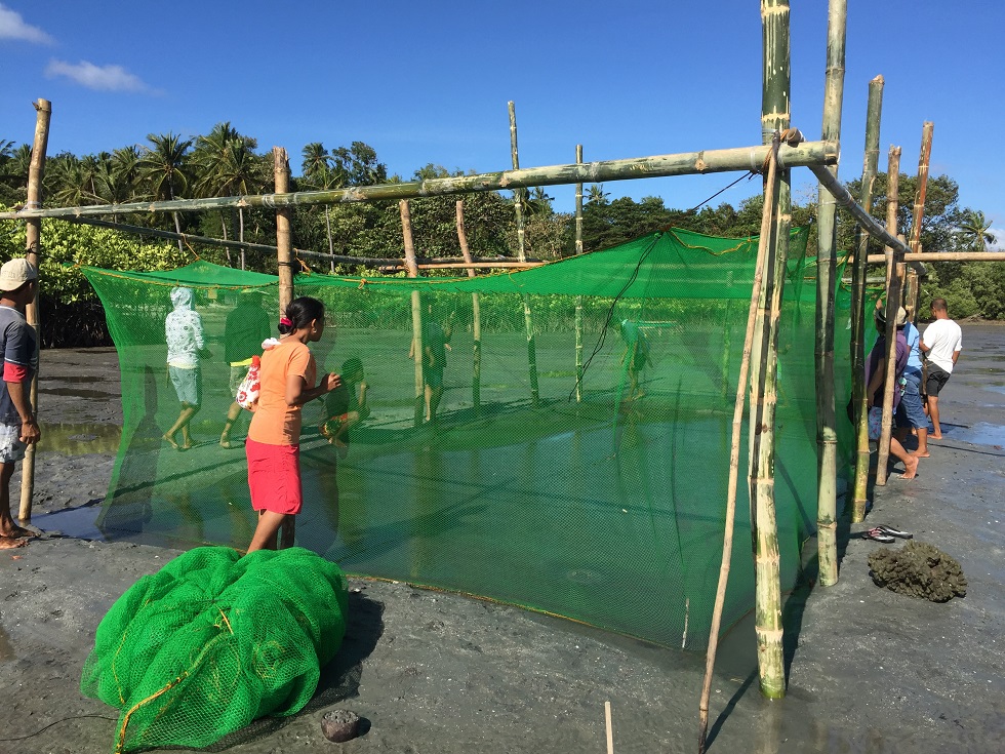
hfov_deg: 61.7
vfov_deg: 48.2
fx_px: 842
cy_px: 377
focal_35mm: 29
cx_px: 502
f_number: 2.2
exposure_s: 1/2198
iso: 32
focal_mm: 4.15
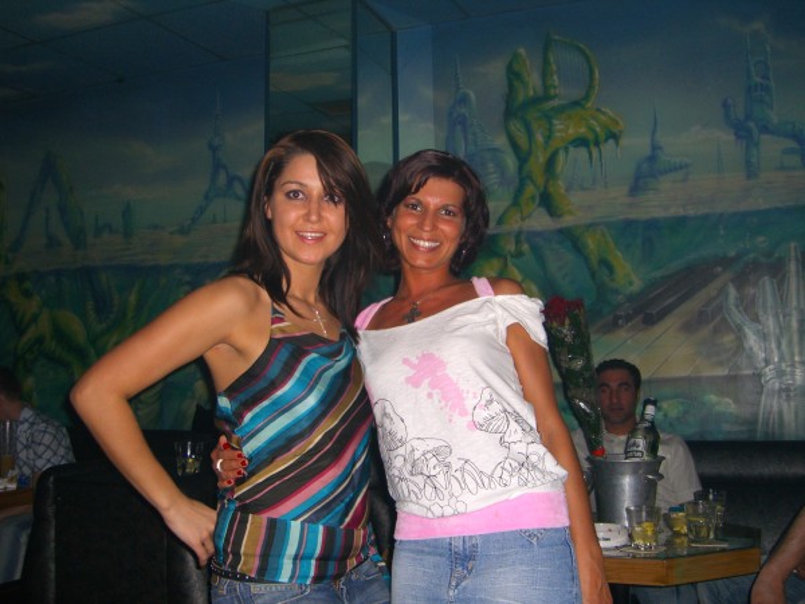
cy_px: 302
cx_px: 402
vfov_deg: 37.7
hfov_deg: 49.0
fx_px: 884
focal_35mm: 38
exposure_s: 1/60
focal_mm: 7.9
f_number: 2.8
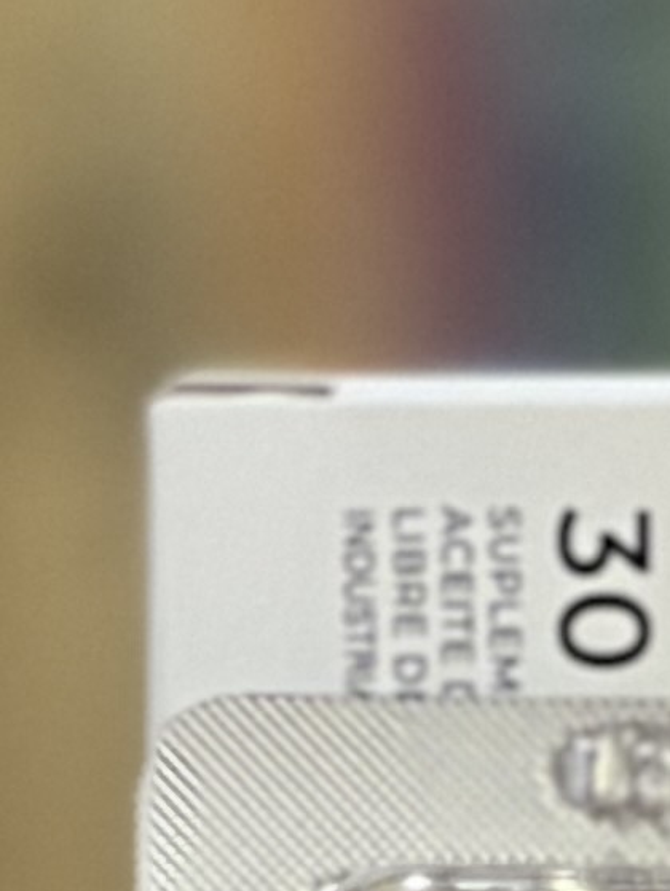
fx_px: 14306
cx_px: 1136
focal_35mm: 555
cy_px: 2853
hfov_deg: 2.7
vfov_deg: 3.5
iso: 250
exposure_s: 1/40
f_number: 2.8
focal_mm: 9
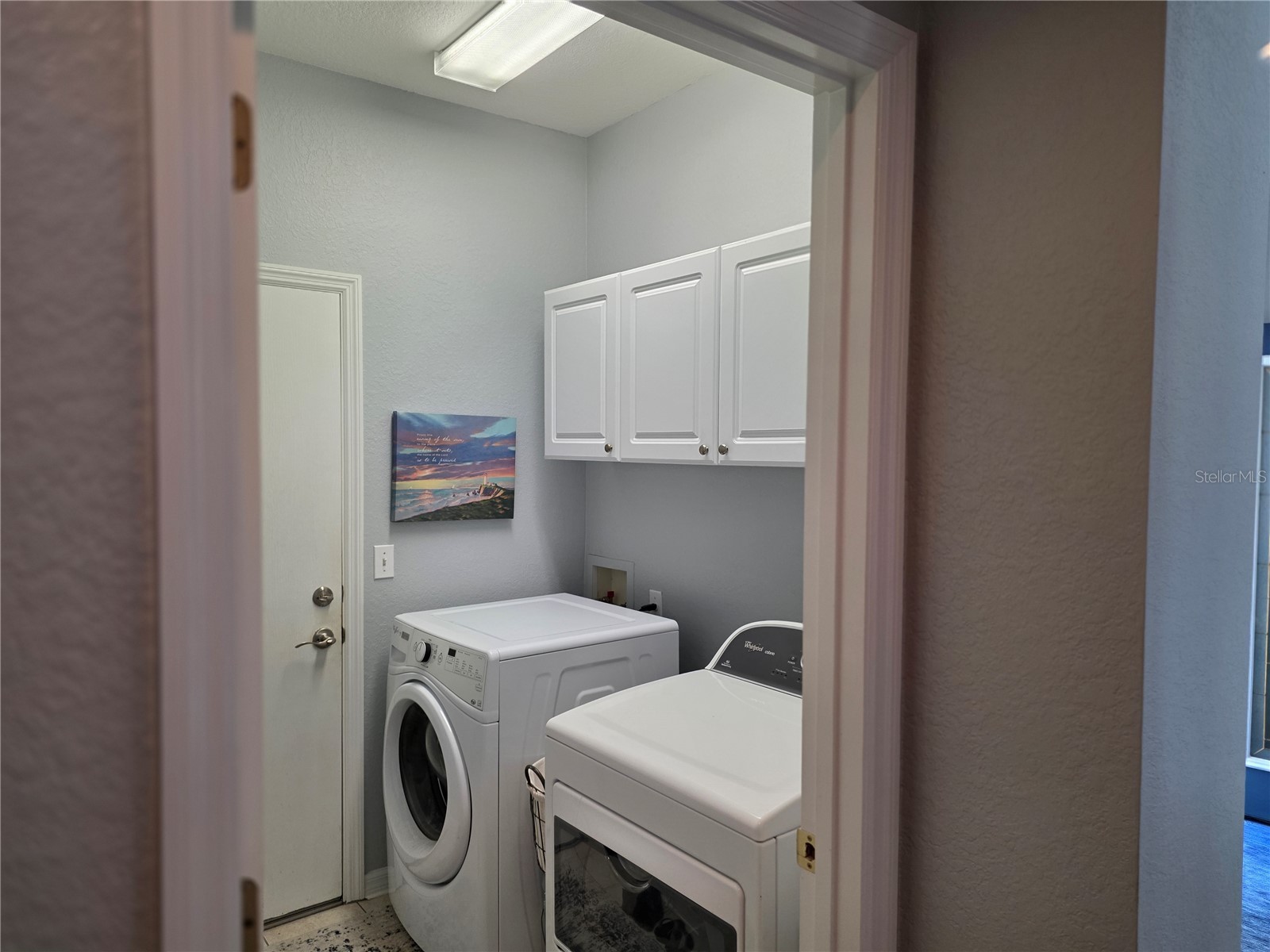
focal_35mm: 23
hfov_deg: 73.9
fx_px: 844
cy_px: 476
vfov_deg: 58.9
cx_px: 635
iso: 200
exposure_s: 1/120
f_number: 1.7
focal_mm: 6.25
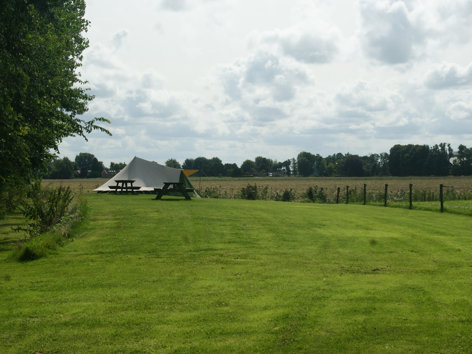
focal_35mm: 65
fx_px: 886
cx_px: 256
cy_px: 177
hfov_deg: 29.8
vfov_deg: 22.6
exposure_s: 1/160
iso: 100
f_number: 13
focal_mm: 40
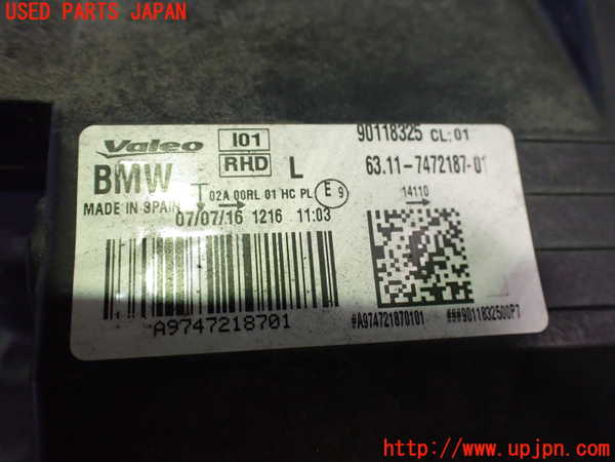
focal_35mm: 30
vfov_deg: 46.8
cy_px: 231
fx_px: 533
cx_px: 308
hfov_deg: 60.0
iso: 800
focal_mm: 5.4
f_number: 2.3
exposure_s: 1/125
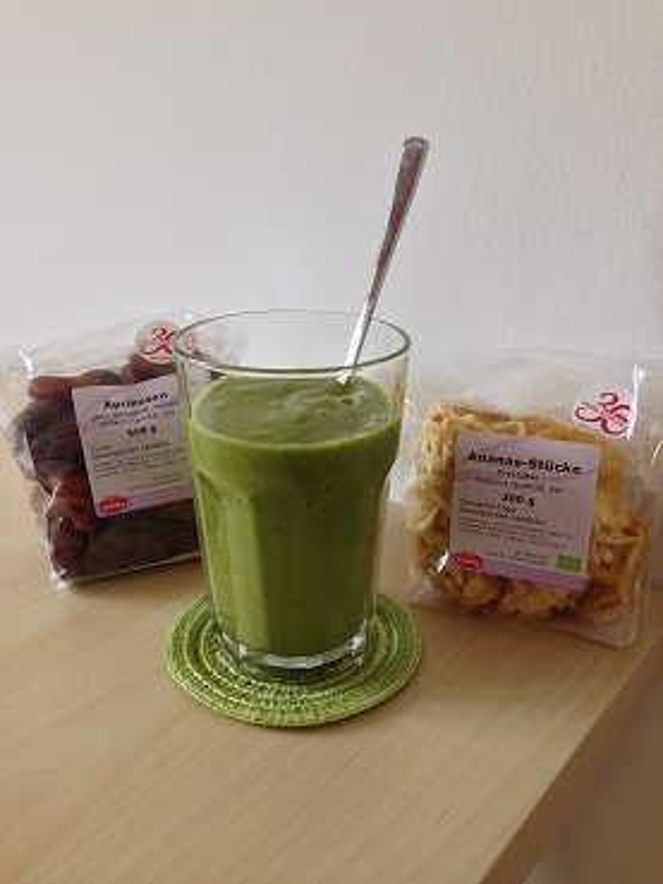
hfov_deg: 43.0
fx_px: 842
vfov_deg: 55.3
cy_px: 442
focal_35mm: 33
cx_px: 332
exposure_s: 1/40
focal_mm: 4.12
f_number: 2.4
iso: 64
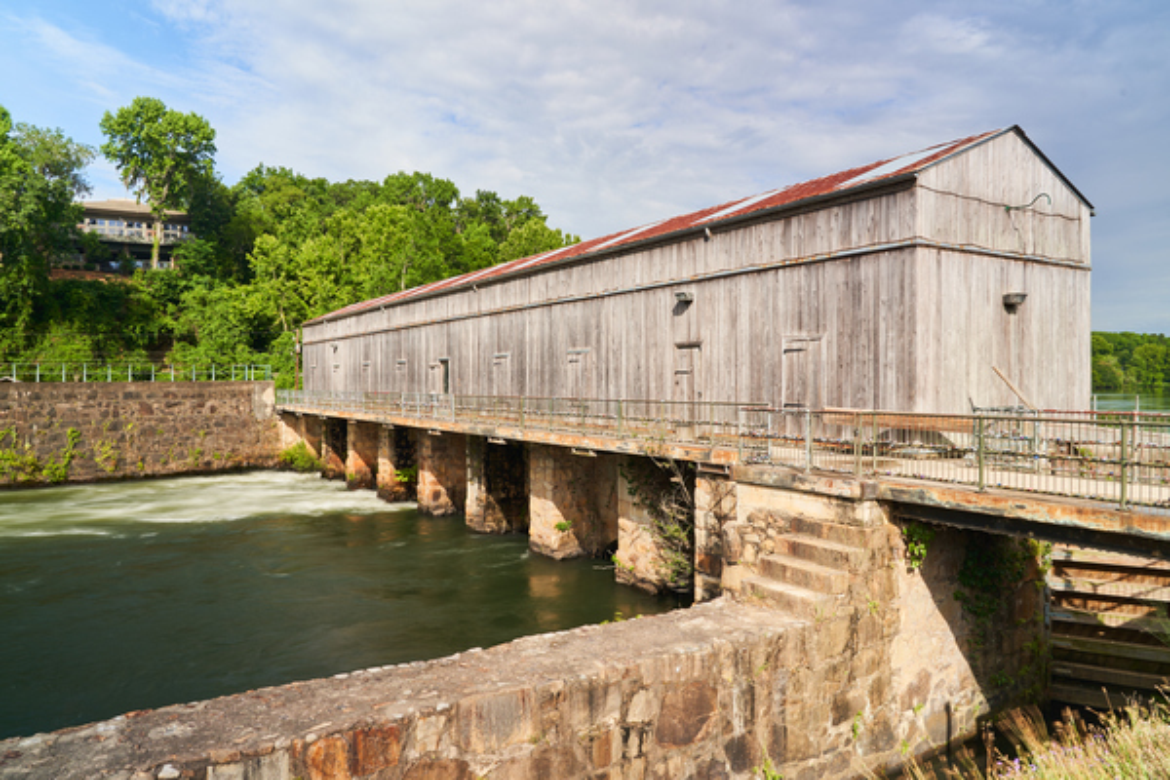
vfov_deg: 53.1
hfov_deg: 73.7
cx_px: 585
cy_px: 390
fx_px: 780
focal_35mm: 24
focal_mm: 24
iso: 50
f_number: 14
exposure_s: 1
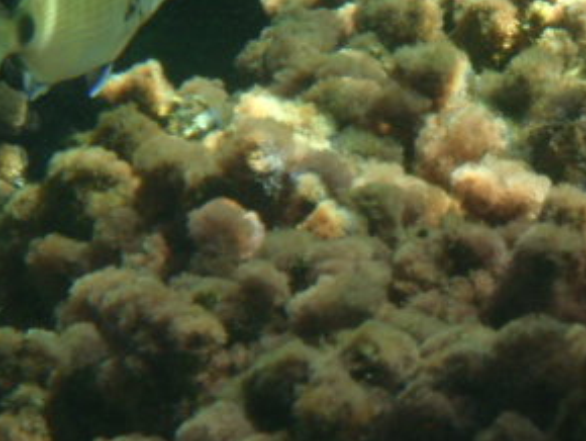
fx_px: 3812
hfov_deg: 8.7
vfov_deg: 6.6
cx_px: 578
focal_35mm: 225
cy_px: 140
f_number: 5.1
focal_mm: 18.2
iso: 100
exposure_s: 1/160
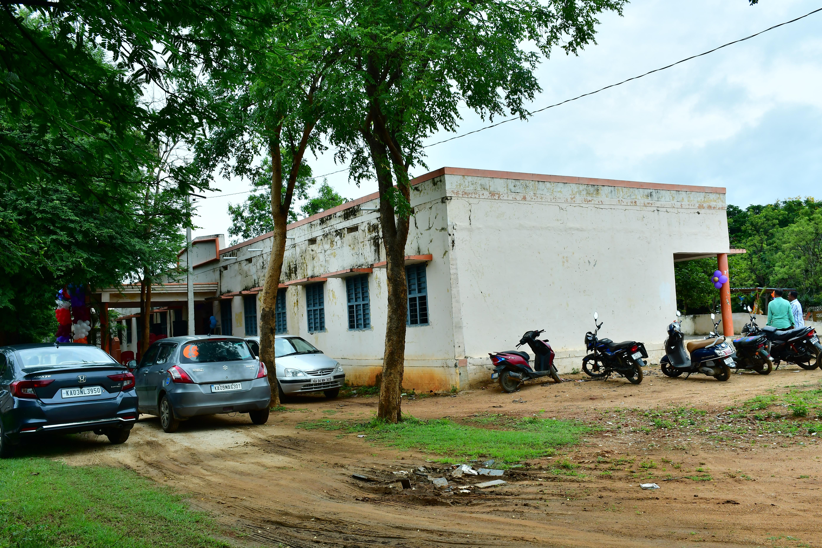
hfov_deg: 55.8
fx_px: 776
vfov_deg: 38.9
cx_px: 411
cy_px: 274
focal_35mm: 34
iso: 200
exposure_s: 1/125
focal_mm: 23
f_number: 10
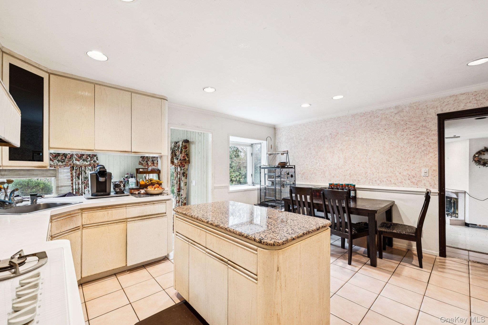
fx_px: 190
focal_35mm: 14
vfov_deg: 81.2
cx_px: 244
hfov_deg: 104.3
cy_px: 162
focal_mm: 14
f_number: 7.1
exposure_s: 1/20
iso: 500
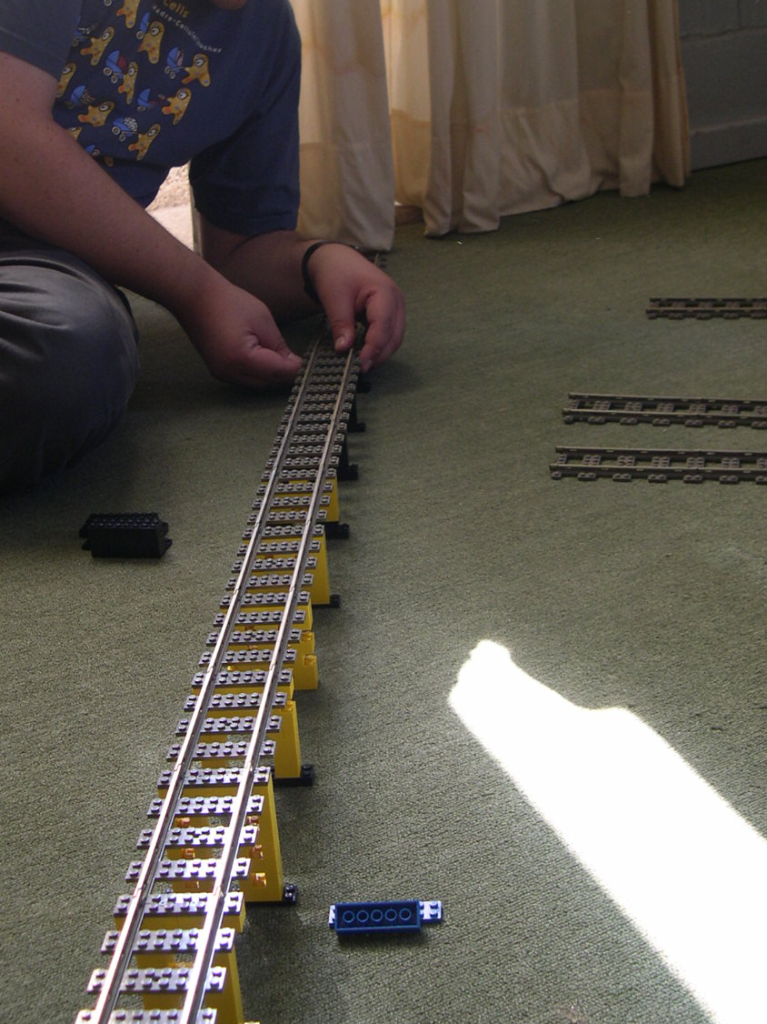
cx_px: 291
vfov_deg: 35.4
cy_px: 415
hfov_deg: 26.9
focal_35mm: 54
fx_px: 1596
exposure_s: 1/30.4
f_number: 2.8
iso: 100
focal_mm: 8
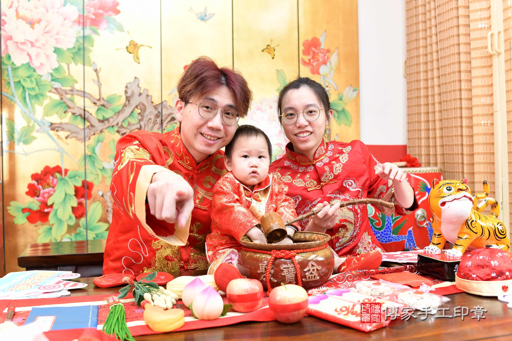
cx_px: 256
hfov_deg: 54.4
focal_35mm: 35
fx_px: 498
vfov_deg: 37.9
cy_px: 170
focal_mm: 35
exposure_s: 1/200
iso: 1000
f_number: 4.5
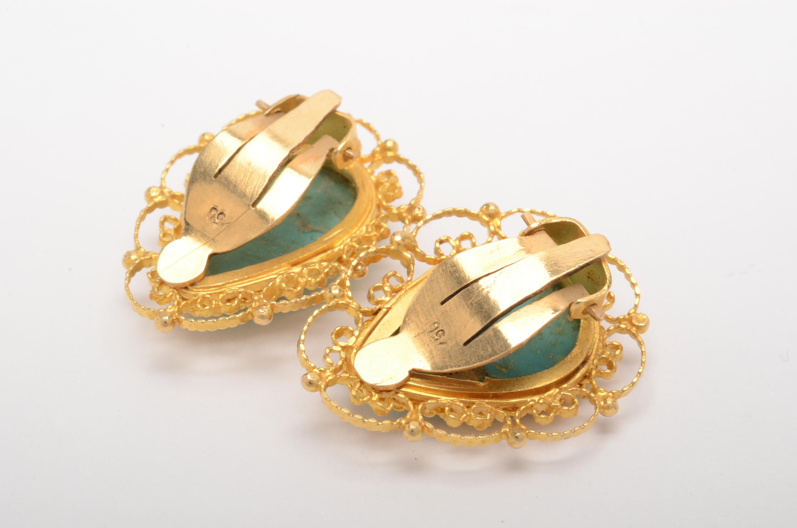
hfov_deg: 22.7
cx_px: 398
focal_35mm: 90
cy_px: 264
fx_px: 1988
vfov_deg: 15.1
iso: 400
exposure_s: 1/160
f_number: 22
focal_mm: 60
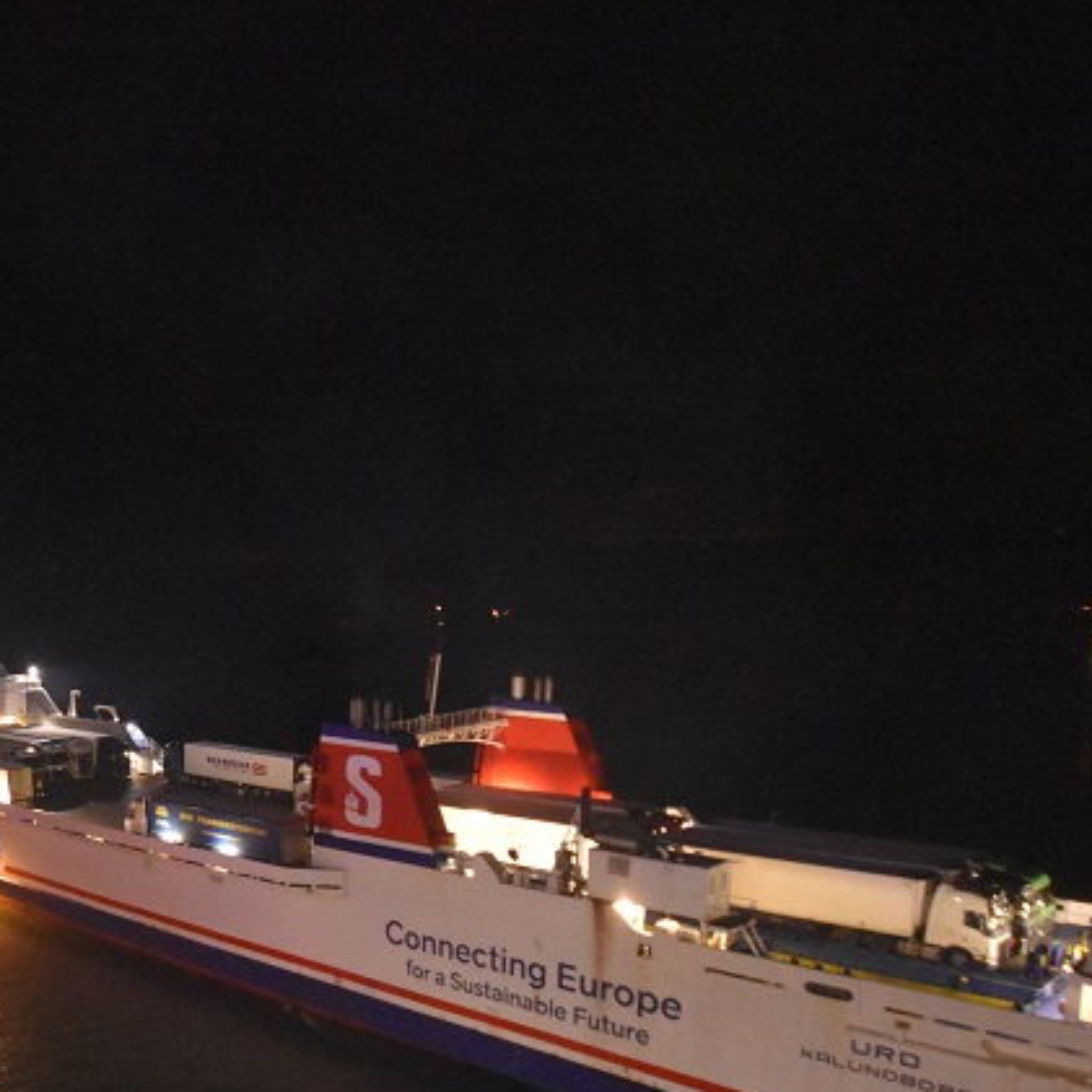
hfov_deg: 46.4
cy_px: 763
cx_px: 73
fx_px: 1106
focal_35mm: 31
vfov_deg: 51.2
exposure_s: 1/15
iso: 6400
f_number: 4
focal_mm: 10
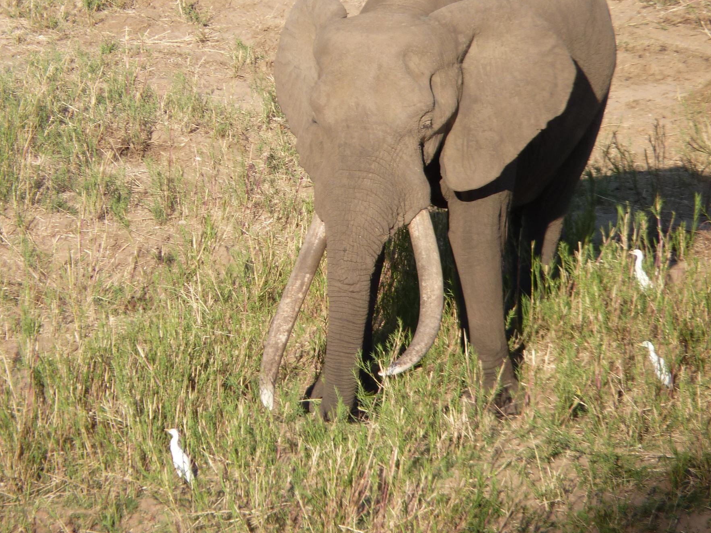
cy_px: 227
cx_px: 367
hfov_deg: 3.5
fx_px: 11564
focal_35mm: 563
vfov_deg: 2.6
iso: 80
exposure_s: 1/250
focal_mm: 86.4
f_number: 4.4
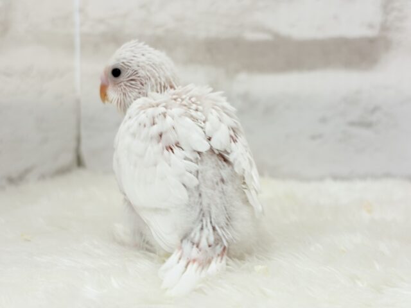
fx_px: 617
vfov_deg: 28.0
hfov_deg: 36.8
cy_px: 154
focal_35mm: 52
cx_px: 206
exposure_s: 1/50
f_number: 1.6
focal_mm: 5.96
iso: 32
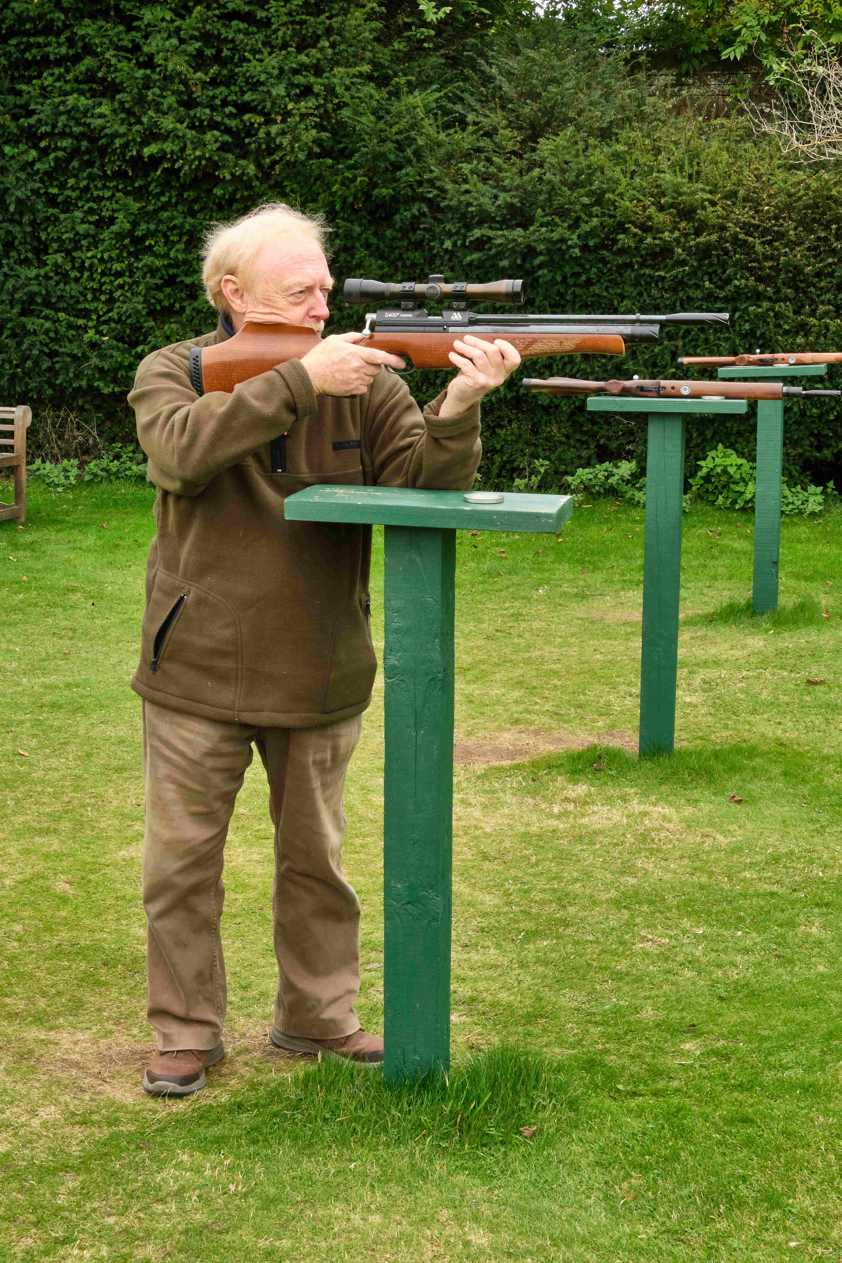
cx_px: 421
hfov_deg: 24.6
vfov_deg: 36.2
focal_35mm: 55
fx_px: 1929
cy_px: 632
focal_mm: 36.6
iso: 400
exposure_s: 1/30
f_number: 20
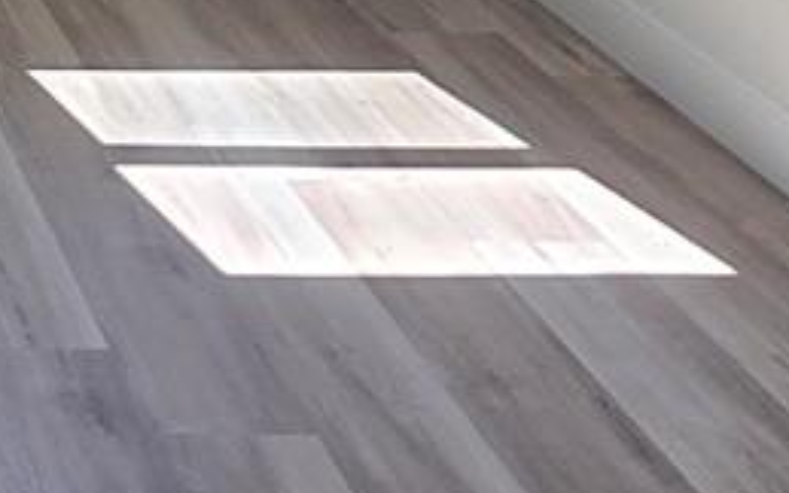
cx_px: -457
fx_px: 1828
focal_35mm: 85
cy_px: -581
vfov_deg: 12.8
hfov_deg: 20.2
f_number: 2.2
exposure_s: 1/192
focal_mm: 2.2
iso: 50
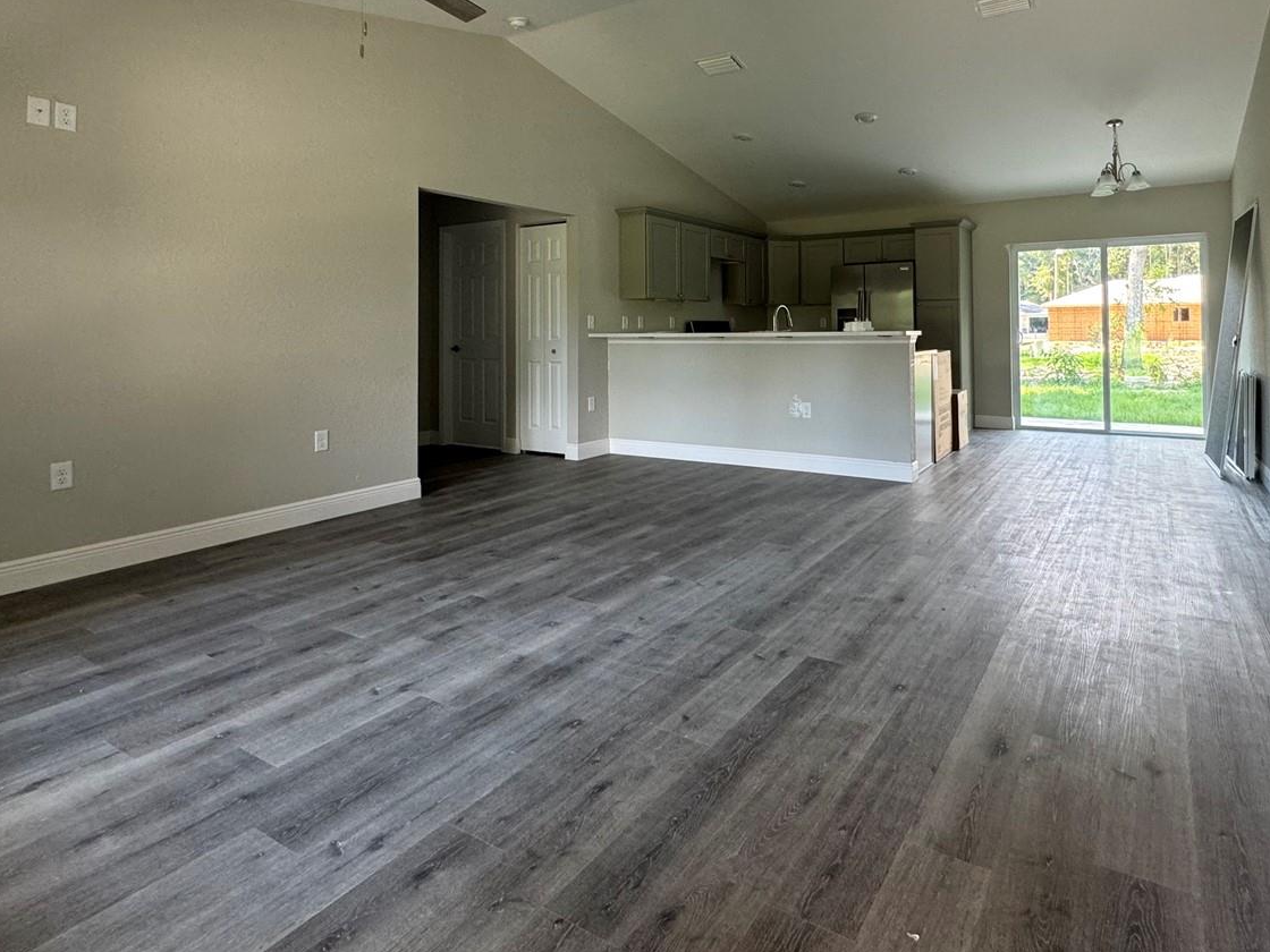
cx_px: 738
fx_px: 734
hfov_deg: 81.1
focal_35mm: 20
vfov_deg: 64.2
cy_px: 313
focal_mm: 2.22
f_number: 2.2
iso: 200
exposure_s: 1/99
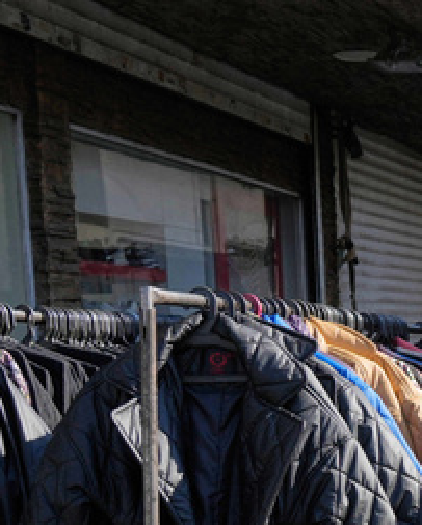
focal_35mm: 91
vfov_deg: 19.9
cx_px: 644
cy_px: 609
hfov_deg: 15.5
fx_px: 1418
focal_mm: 24
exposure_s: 1/1600
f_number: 5
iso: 400
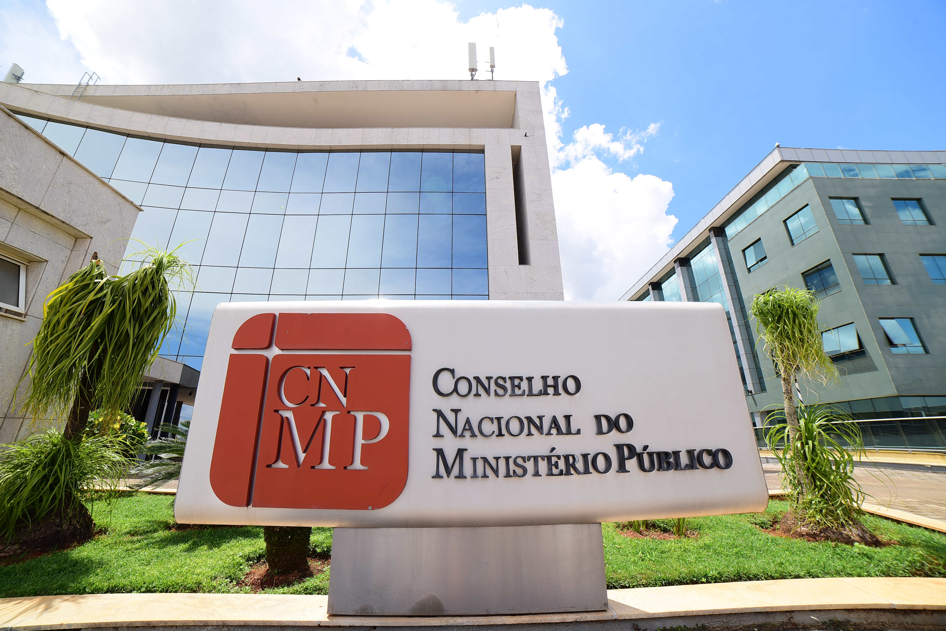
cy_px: 316
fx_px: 368
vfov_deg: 81.2
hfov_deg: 104.3
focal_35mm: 14
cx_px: 473
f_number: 7.1
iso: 100
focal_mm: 14
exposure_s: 1/200
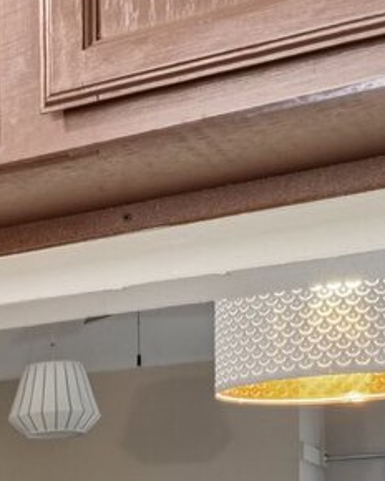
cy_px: 607
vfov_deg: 20.9
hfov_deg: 13.2
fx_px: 1196
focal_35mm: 84
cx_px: -559
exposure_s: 1/2
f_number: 8
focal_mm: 16
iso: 400
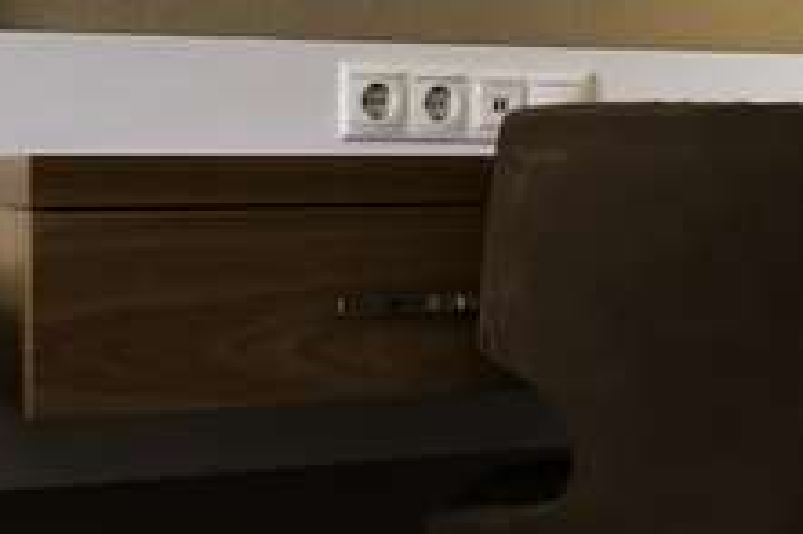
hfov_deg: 27.2
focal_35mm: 74
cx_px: 536
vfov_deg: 18.4
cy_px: 309
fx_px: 1649
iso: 2500
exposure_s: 1/200
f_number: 5.6
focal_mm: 10.4
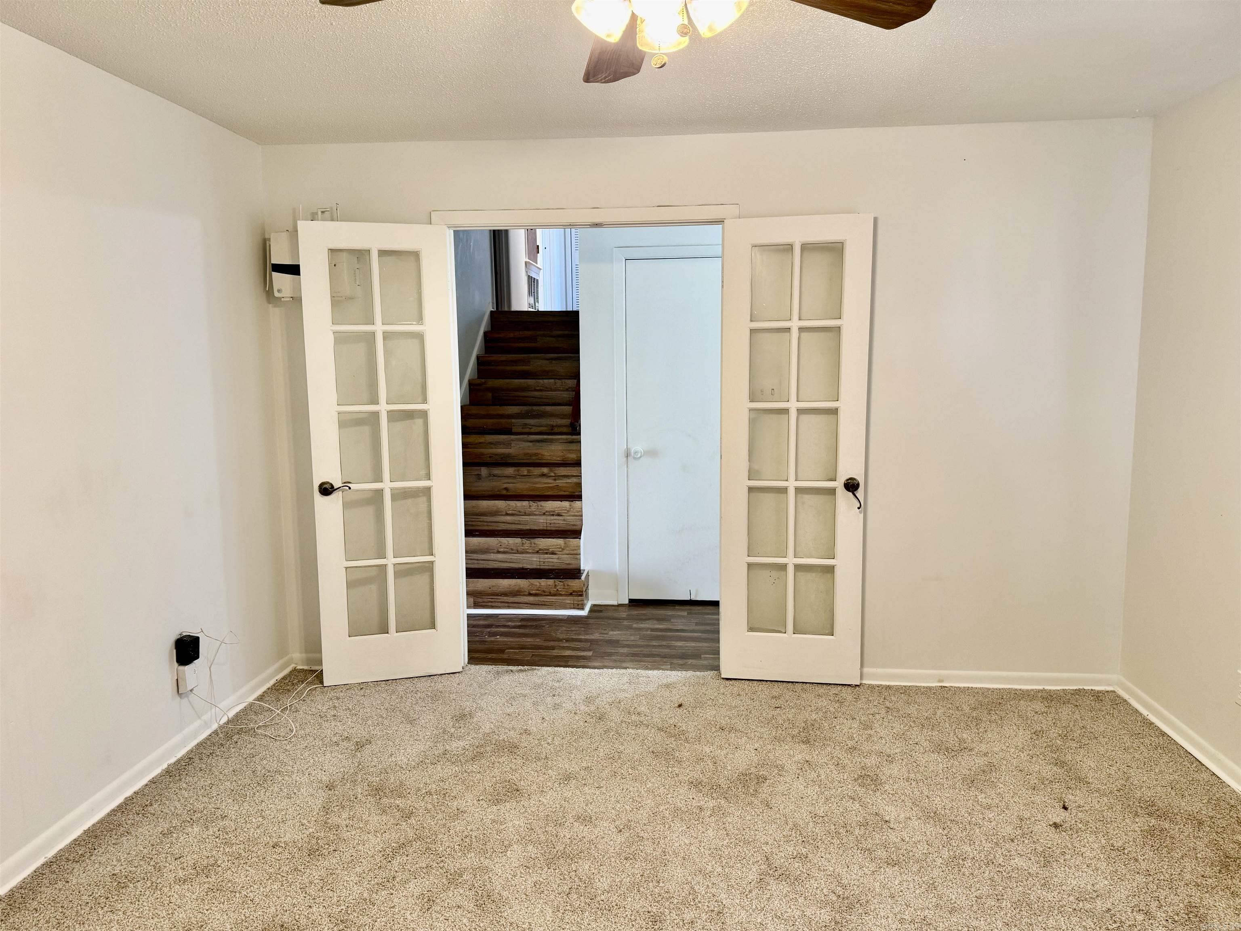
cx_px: 620
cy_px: 466
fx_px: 860
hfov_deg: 71.6
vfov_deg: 56.8
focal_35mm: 24
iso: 160
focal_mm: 6.76
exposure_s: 1/60
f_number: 1.78
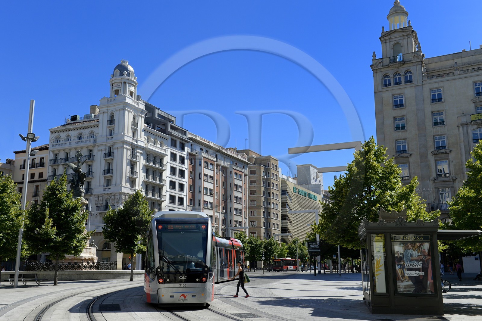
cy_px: 160
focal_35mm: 35
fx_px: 468
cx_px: 241
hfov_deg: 54.4
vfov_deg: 37.8
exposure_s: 1/320
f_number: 8
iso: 100
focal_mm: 35
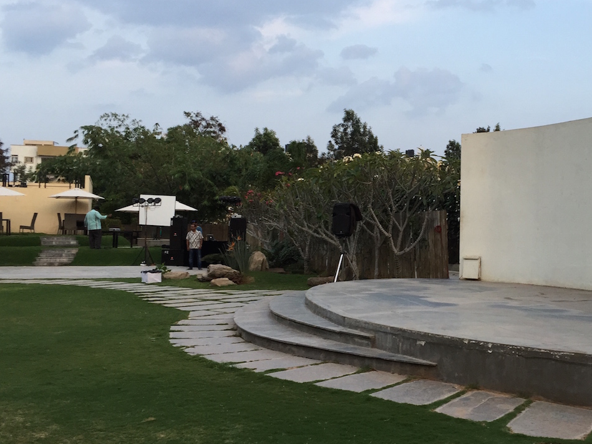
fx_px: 753
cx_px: 414
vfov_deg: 32.9
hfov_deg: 42.1
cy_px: 201
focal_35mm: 44
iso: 50
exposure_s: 1/120
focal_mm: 4.15
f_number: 2.2
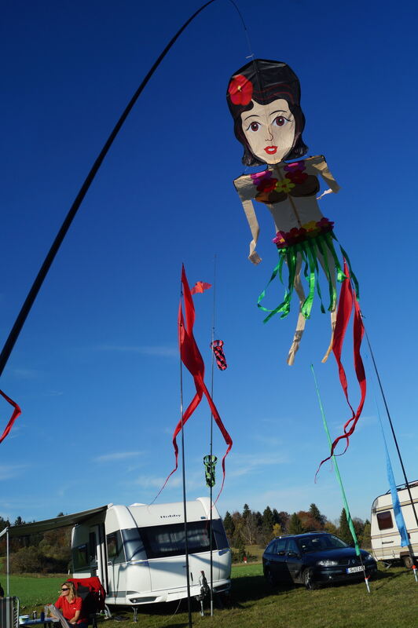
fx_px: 576
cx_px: 209
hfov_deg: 39.9
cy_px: 314
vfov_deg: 57.3
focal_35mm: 33
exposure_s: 1/250
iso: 100
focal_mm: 22
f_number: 10
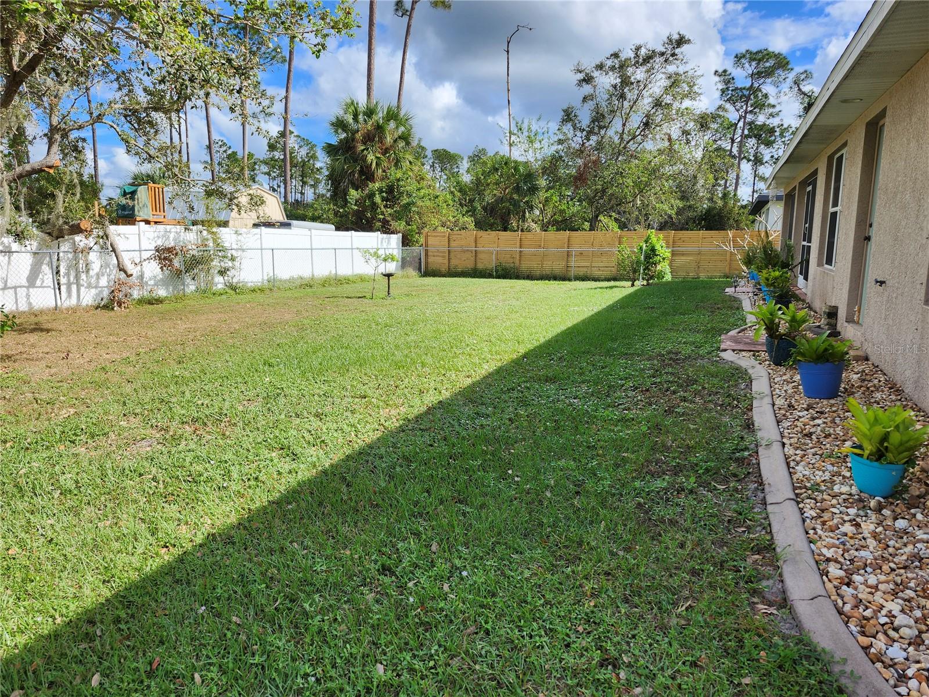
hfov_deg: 73.9
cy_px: 348
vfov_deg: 58.9
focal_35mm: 23
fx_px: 617
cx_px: 464
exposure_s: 1/1297
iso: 25
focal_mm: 5.54
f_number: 1.8
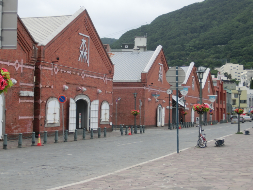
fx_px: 475
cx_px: 129
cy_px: 95
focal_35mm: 65
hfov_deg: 29.8
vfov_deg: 22.6
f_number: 4.6
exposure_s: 1/160
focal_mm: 11.17
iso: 80
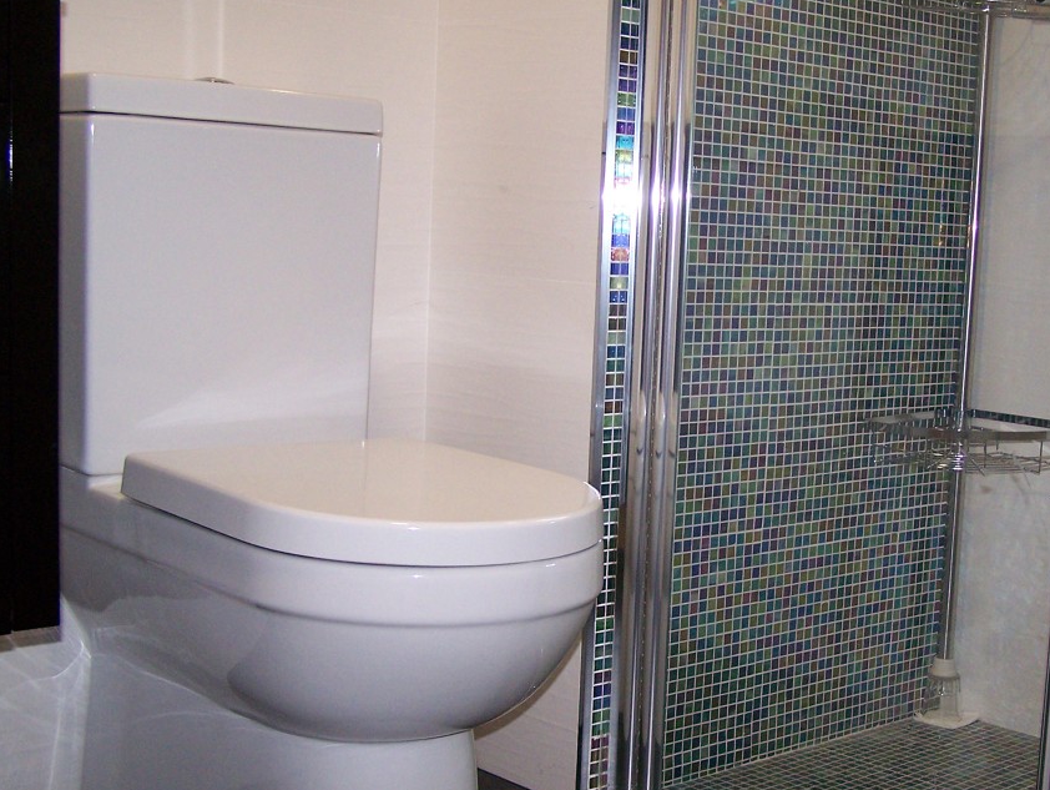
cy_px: 452
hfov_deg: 35.1
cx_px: 724
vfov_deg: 27.0
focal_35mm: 54
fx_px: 1639
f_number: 2.8
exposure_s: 1/60
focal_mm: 6.3
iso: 160
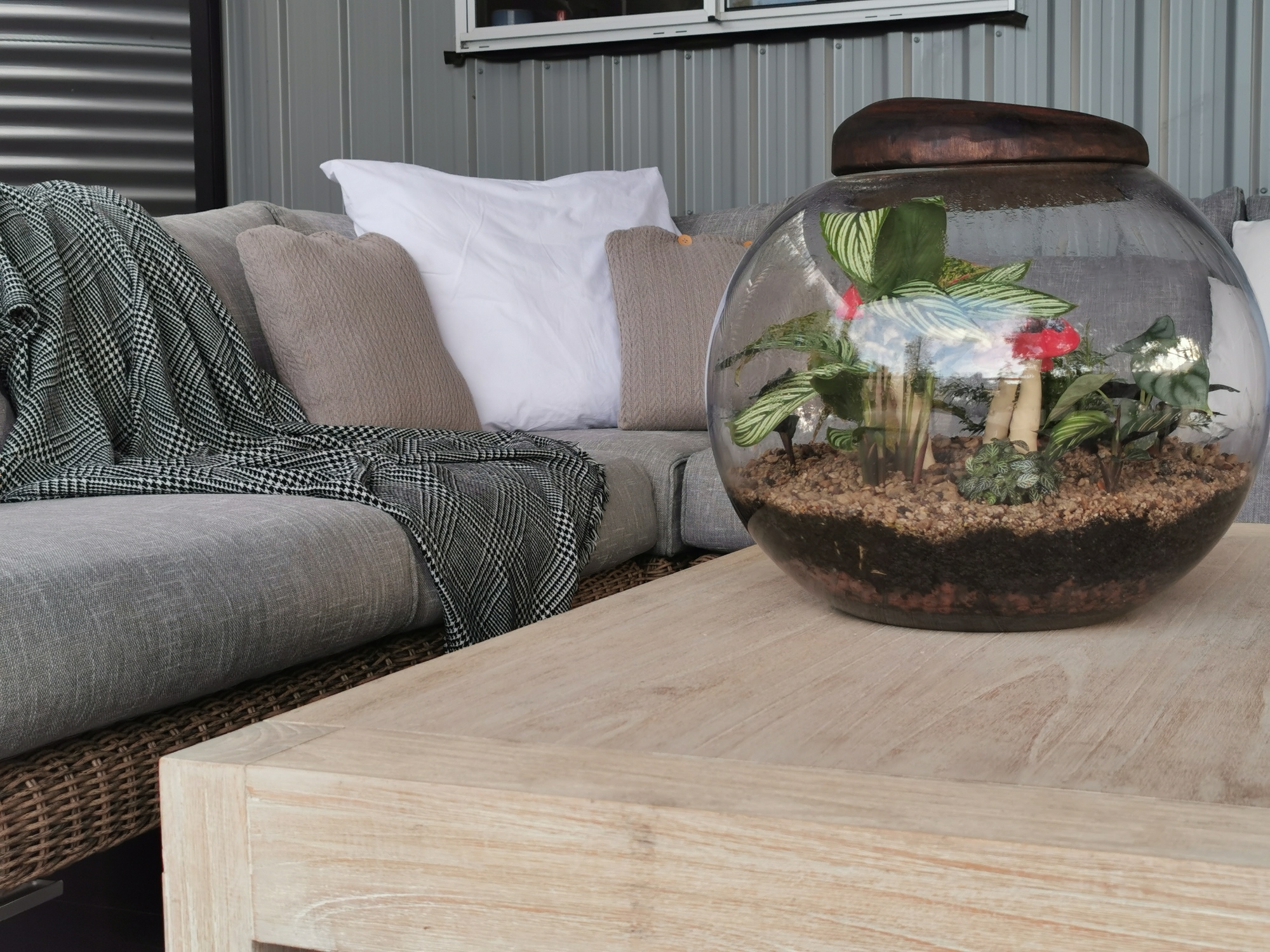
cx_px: 635
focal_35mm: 51
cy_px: 476
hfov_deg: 37.5
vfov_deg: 28.6
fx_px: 1871
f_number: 1.6
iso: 50
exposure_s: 1/125
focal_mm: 5.56
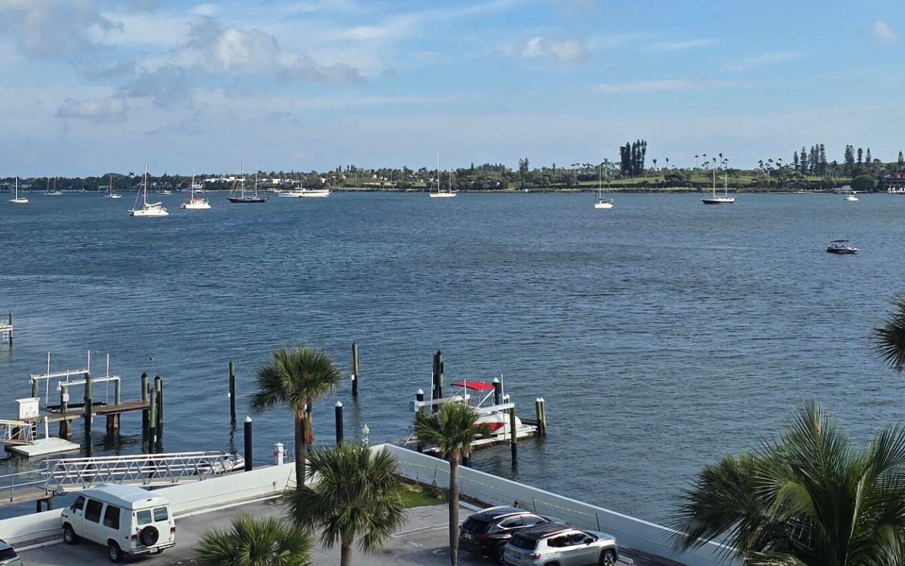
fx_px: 1332
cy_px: 145
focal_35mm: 54
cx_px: 333
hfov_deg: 37.3
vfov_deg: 23.7
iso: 12
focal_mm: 6.3
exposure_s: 1/912
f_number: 1.7
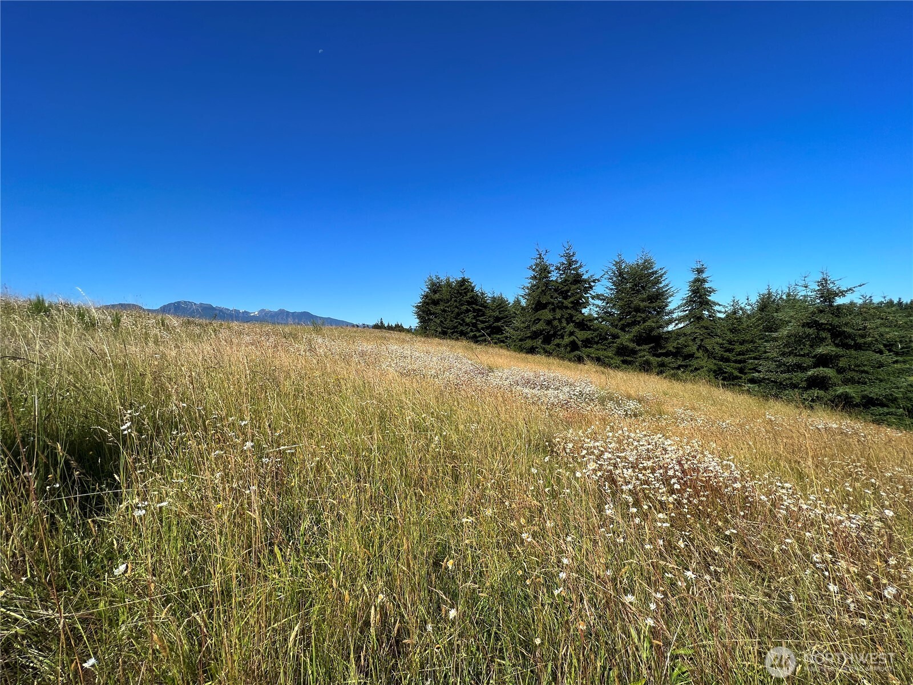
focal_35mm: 13
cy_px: 342
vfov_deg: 89.9
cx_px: 456
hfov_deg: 106.2
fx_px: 343
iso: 32
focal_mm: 1.57
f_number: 1.8
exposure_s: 1/1698
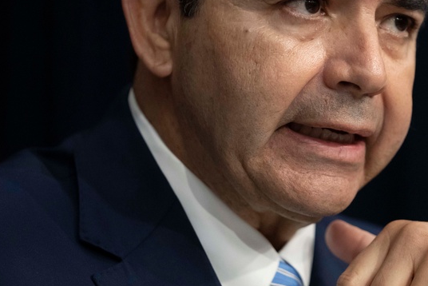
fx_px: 4544
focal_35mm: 382
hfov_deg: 5.4
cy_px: 101
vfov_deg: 3.6
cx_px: 365
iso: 5000
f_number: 2.8
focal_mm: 200
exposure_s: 1/500
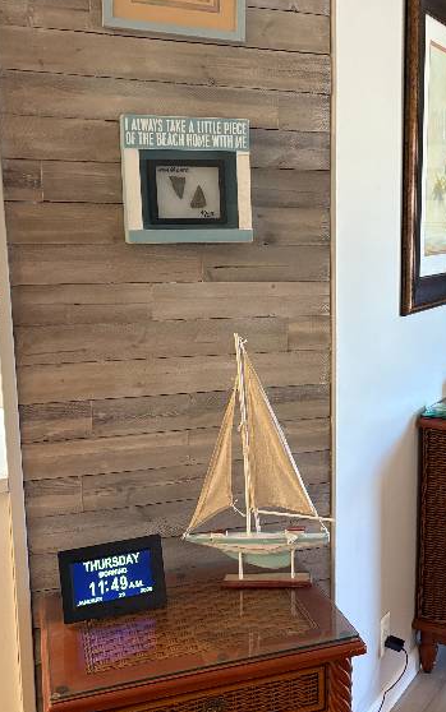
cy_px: 362
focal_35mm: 42
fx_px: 816
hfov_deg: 29.7
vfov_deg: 47.2
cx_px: 372
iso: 400
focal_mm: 5.96
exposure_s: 1/40
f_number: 1.6
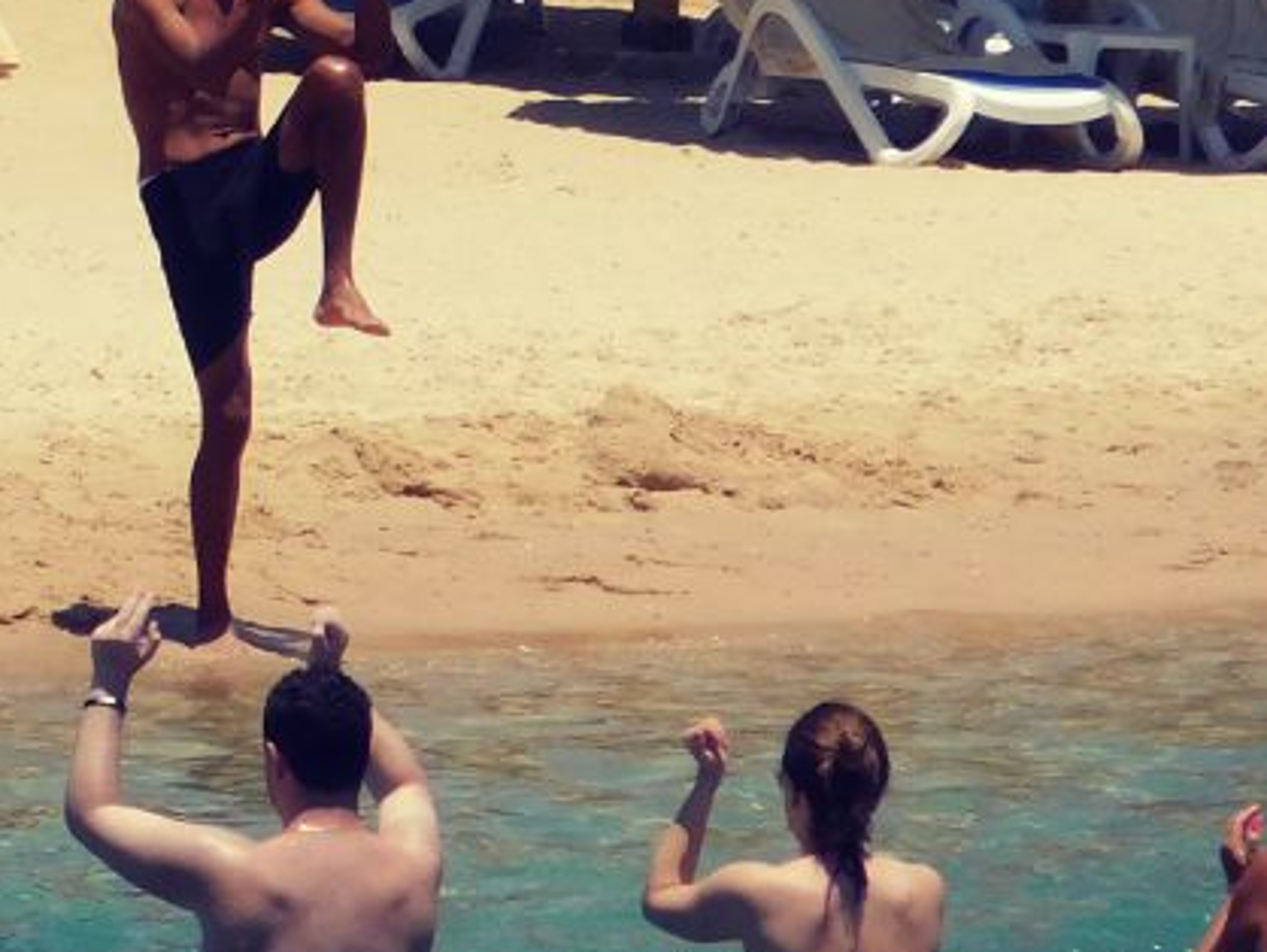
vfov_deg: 3.0
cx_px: 306
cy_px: 82
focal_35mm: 488
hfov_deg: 4.1
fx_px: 17872
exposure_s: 1/1000
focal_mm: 30.1
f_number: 5.3
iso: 125
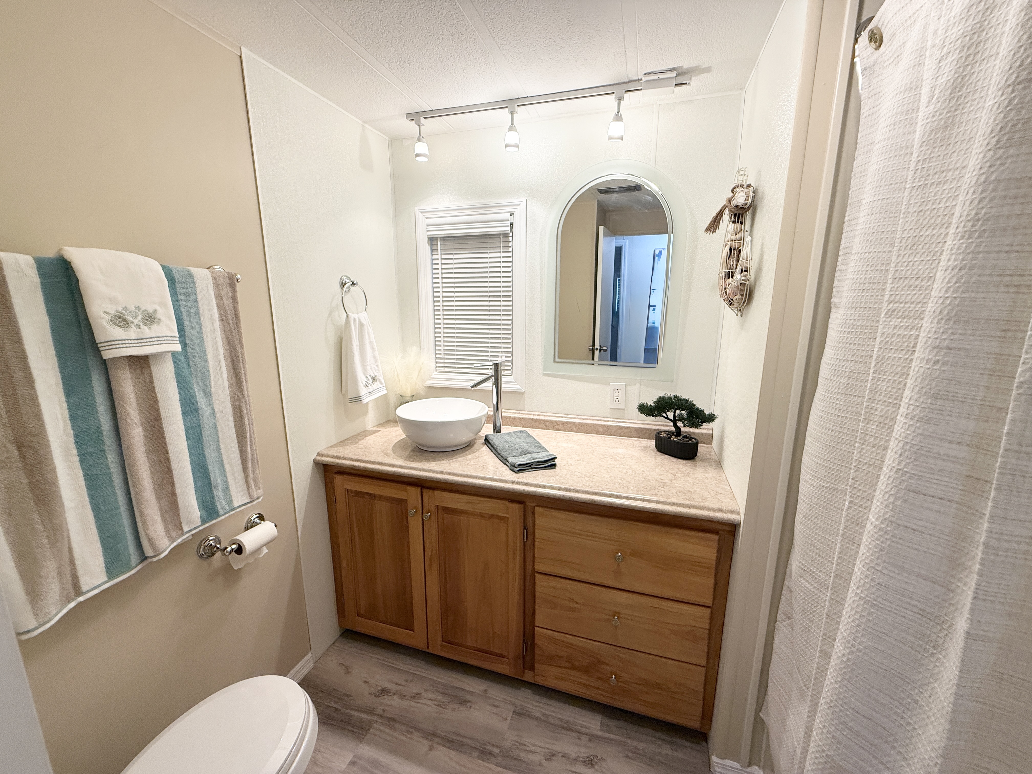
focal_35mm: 14
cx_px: 516
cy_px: 387
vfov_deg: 85.7
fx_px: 417
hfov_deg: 102.1
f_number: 2.2
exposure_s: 1/120
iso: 200
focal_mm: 2.22
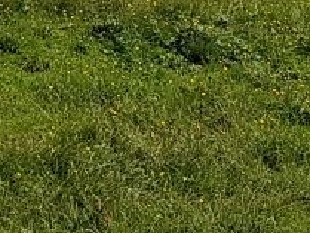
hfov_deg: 9.9
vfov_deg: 6.5
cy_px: -557
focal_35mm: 199
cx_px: 82
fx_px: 1783
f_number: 1.7
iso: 50
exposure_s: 1/3016
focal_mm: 4.2
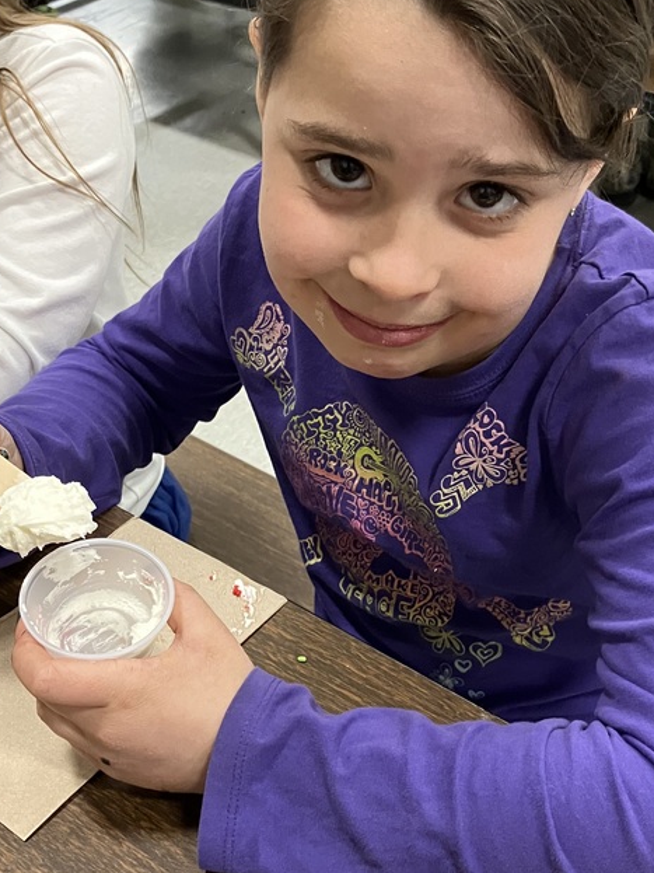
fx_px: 1159
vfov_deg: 41.2
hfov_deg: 31.5
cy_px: 450
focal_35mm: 46
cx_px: 360
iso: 320
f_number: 1.8
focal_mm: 3.99
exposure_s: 1/40
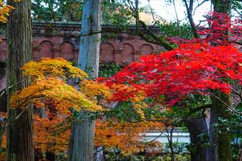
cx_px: 121
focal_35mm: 69
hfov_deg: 29.2
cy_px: 80
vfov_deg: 19.7
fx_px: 464
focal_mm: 69
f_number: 5
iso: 1000
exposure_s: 1/80
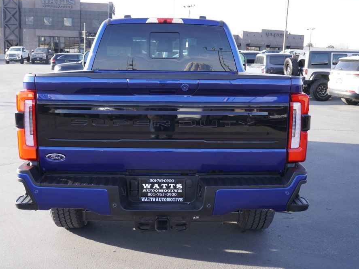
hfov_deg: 46.8
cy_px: 133
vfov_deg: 36.0
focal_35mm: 40
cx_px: 165
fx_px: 415
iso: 100
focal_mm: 24
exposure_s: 1/80
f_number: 5
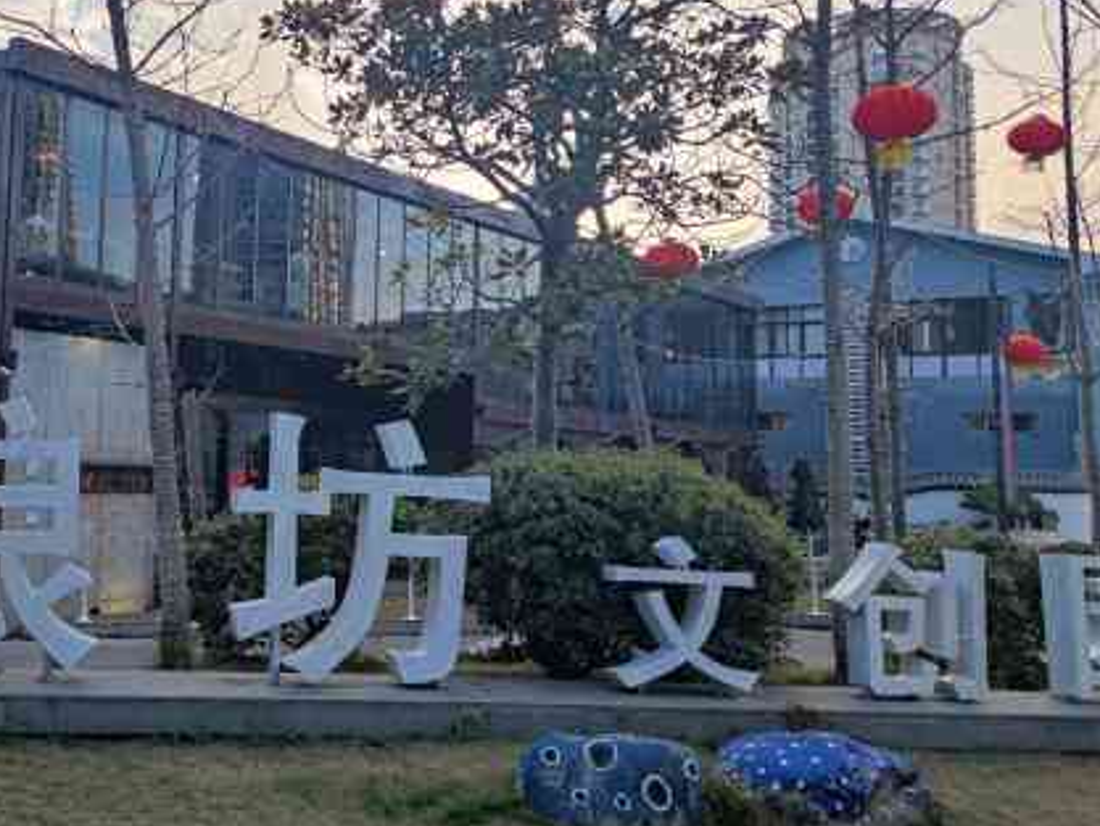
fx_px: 1335
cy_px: 321
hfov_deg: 43.3
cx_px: 274
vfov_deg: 34.2
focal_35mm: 42
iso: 50
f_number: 1.85
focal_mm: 6.78
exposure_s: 1/200
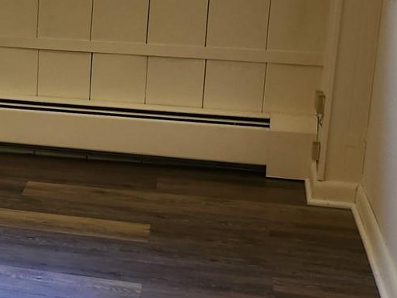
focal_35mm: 95
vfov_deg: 15.4
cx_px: -324
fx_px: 1090
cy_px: 54
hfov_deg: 16.9
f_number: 1.8
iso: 40
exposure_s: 1/120
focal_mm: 5.4
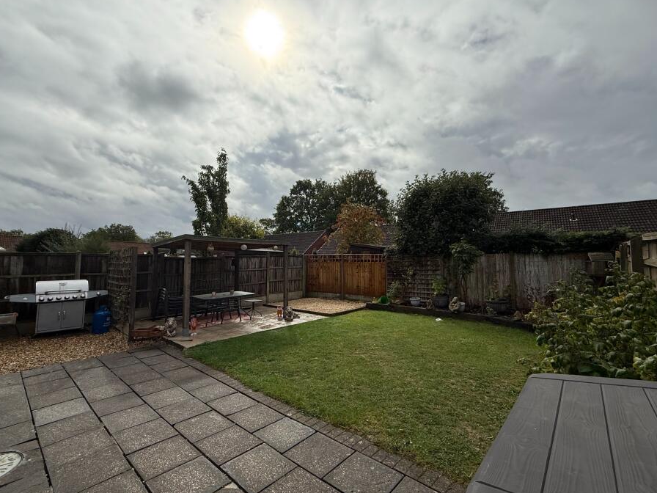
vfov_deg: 78.1
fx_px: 304
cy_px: 238
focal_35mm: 16
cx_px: 323
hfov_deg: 94.5
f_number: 2.2
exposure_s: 1/6173
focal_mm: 2.22
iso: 50
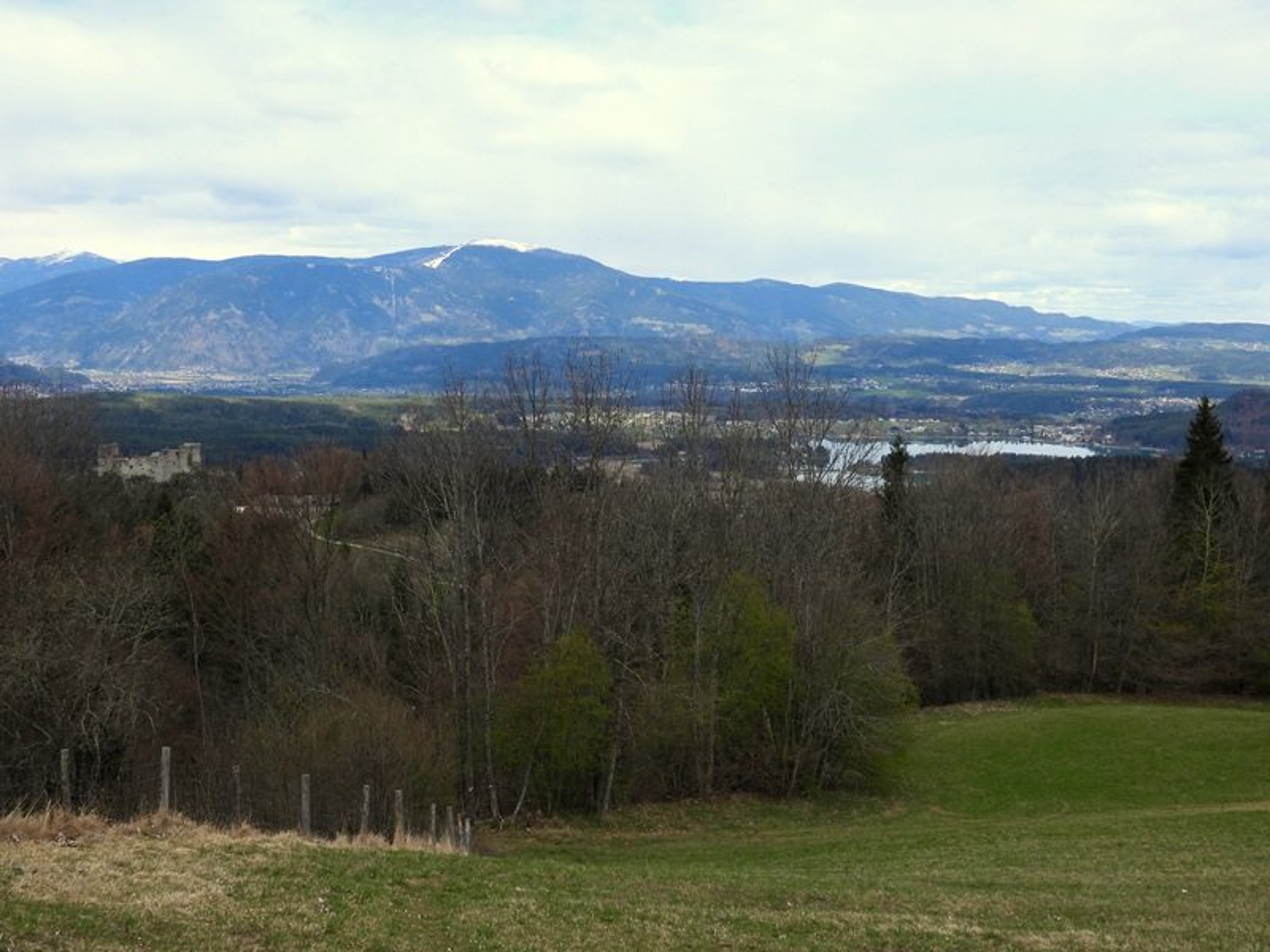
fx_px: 1578
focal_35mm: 43
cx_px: 635
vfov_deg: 33.6
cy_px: 476
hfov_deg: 43.9
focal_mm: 7.7
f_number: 3.2
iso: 100
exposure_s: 1/1600
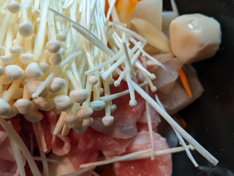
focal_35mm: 28
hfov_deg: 63.4
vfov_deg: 49.7
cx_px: 118
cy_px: 87
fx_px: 189
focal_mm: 4.38
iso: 87
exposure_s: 1/25
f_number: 1.73
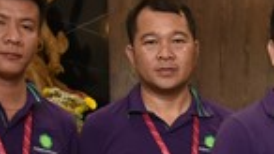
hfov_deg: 14.5
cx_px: 392
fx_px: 1017
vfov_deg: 8.4
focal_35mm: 140
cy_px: 265
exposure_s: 1/160
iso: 1600
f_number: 6.3
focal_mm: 30
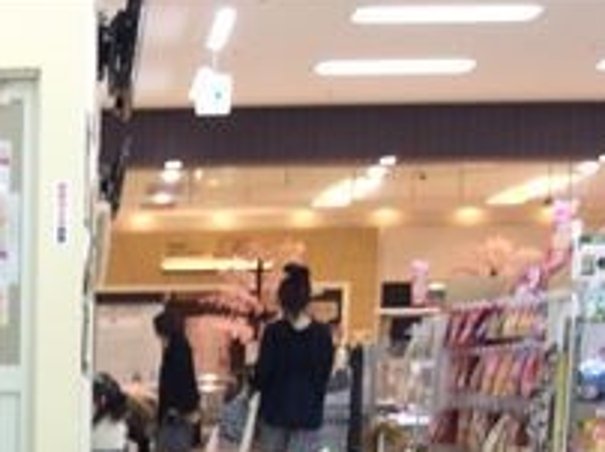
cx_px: -87
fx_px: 1658
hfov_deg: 19.6
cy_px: 659
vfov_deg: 14.6
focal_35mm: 95
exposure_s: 1/24
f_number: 2.4
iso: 50
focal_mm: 3.3
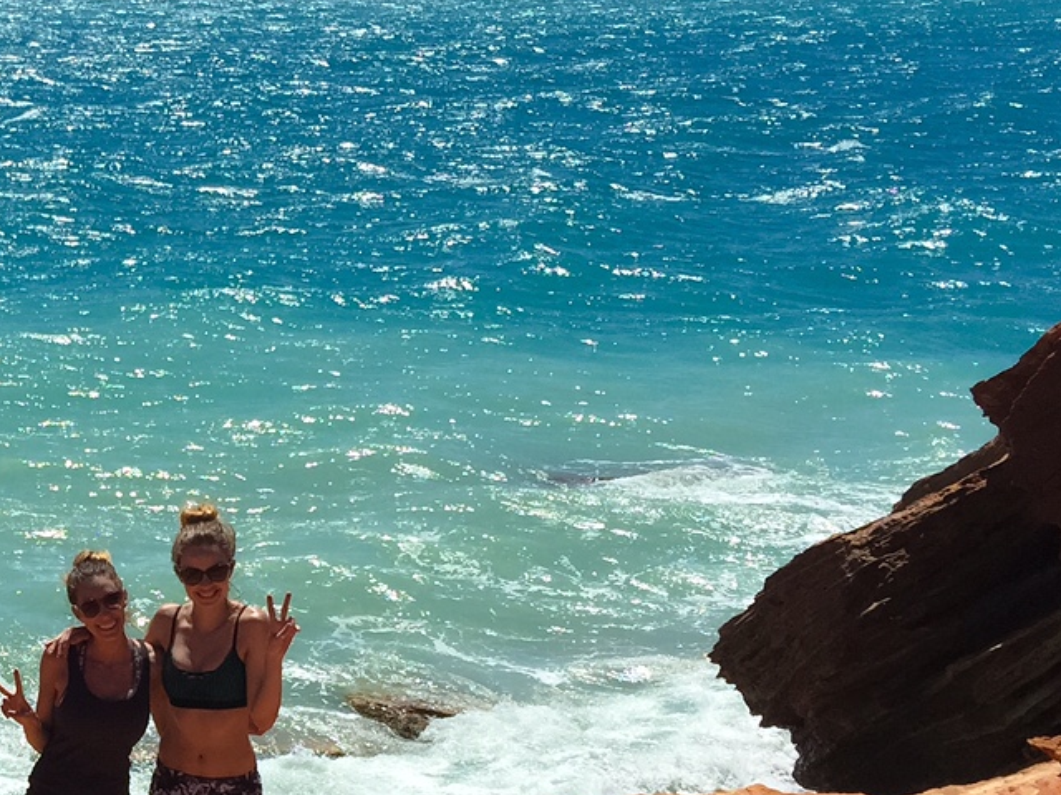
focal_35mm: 73
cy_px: 619
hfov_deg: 25.5
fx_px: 2237
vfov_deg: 20.0
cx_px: 18
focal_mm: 4.15
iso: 32
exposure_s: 1/3968
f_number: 2.2
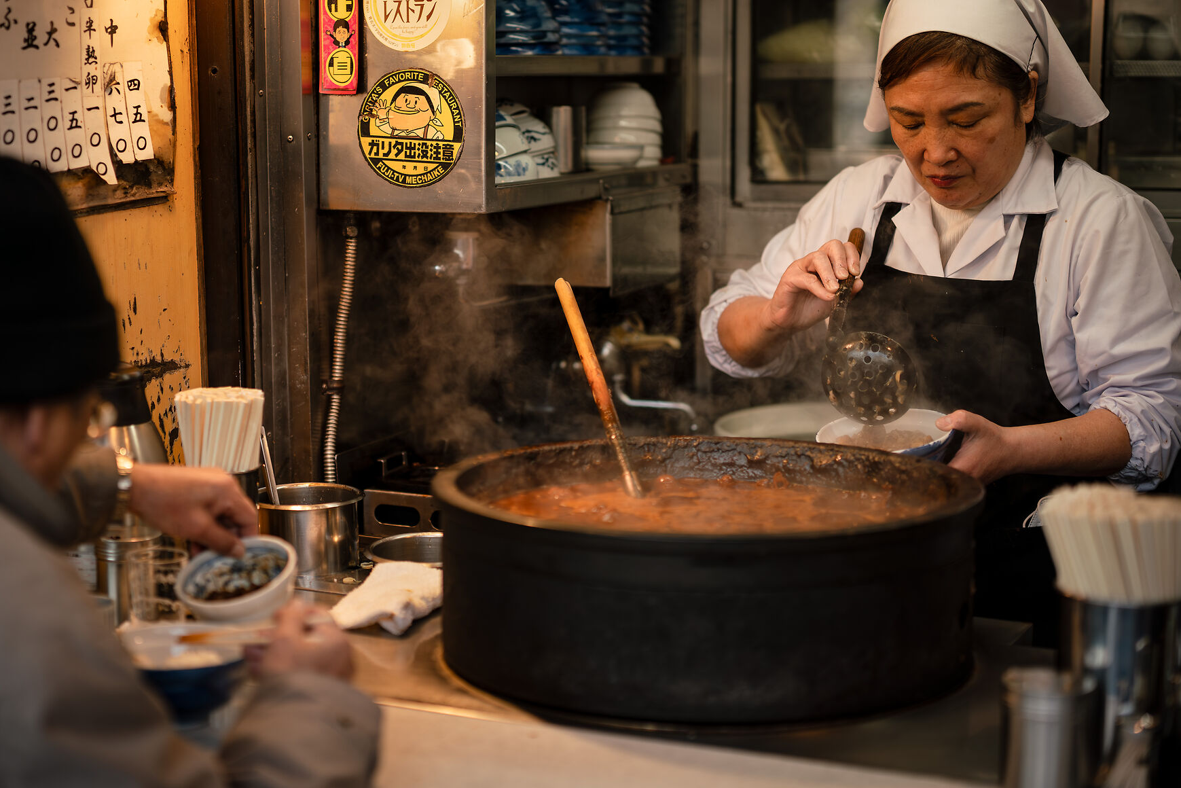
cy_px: 364
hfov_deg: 29.1
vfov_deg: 19.7
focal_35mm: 69
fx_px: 2264
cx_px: 445
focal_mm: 50
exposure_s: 1/1600
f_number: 1.2
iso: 200
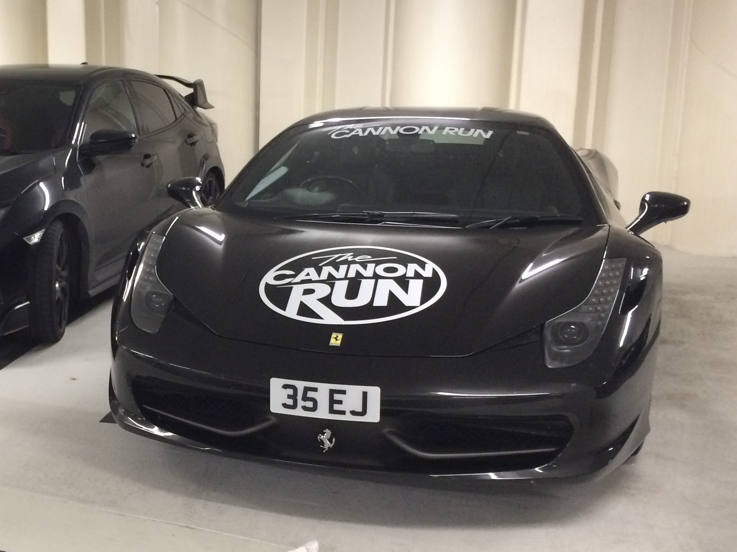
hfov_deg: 61.7
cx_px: 368
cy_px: 276
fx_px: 617
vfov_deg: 48.2
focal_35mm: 29
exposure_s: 1/33
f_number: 2.2
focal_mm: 4.15
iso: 320
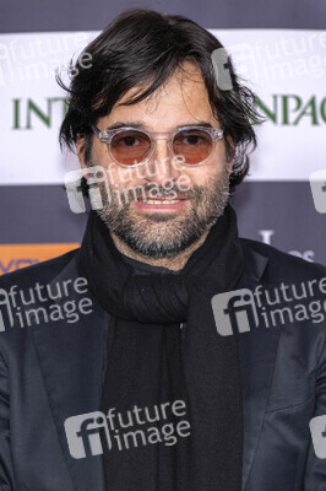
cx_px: 163
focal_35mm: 120
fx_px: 1633
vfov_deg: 17.1
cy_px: 246
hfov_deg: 11.4
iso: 800
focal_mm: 120
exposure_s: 1/200
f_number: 5.6
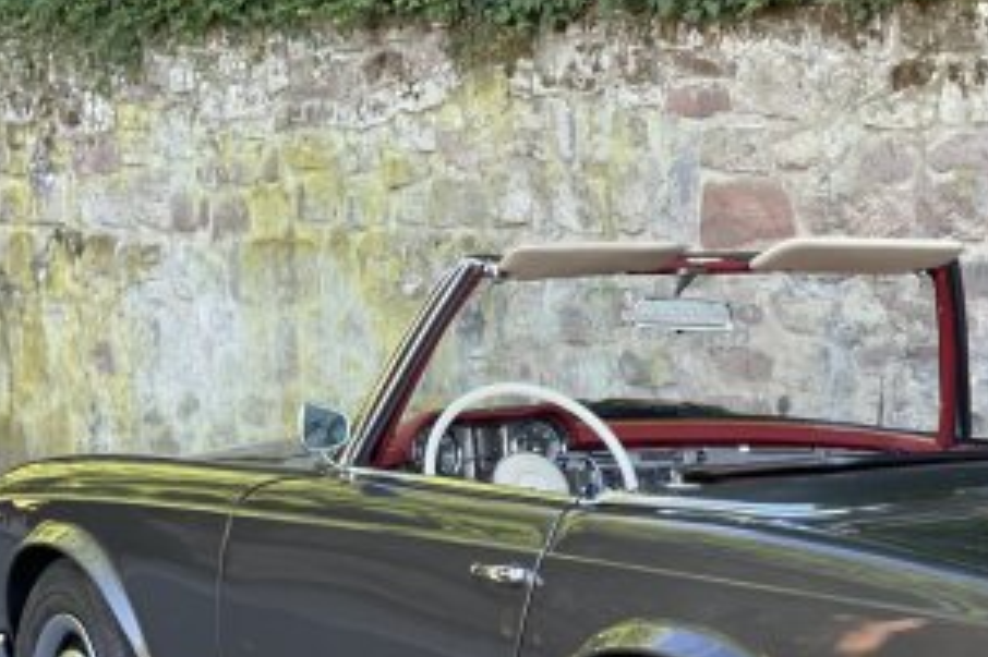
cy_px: 582
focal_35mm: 141
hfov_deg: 14.4
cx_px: 913
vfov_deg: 9.7
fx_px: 3867
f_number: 2.2
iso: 80
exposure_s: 1/121
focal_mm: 7.5
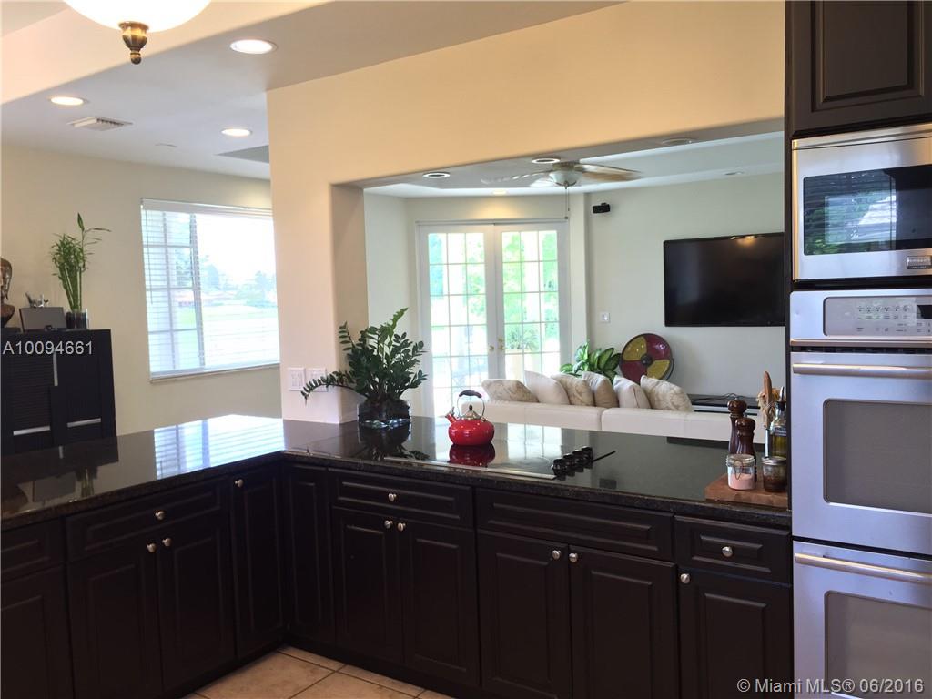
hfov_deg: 61.7
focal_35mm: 29
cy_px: 350
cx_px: 466
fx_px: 781
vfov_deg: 48.2
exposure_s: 1/33
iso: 40
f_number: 2.2
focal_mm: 4.15
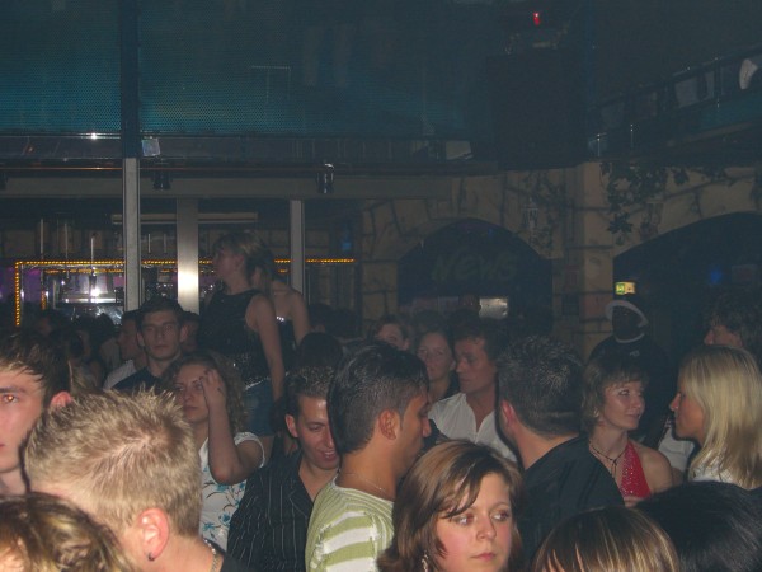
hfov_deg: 33.8
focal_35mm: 57
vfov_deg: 25.7
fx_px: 1255
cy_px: 286
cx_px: 381
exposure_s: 1/60
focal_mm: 11.8
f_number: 3.6
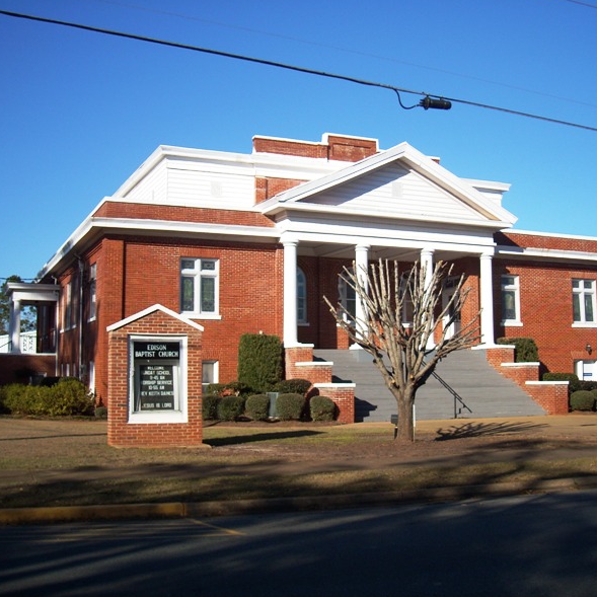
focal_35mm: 42
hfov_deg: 40.0
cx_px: 315
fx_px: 820
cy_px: 296
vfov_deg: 40.0
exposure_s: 1/384
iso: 64
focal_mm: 5.7
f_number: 5.6
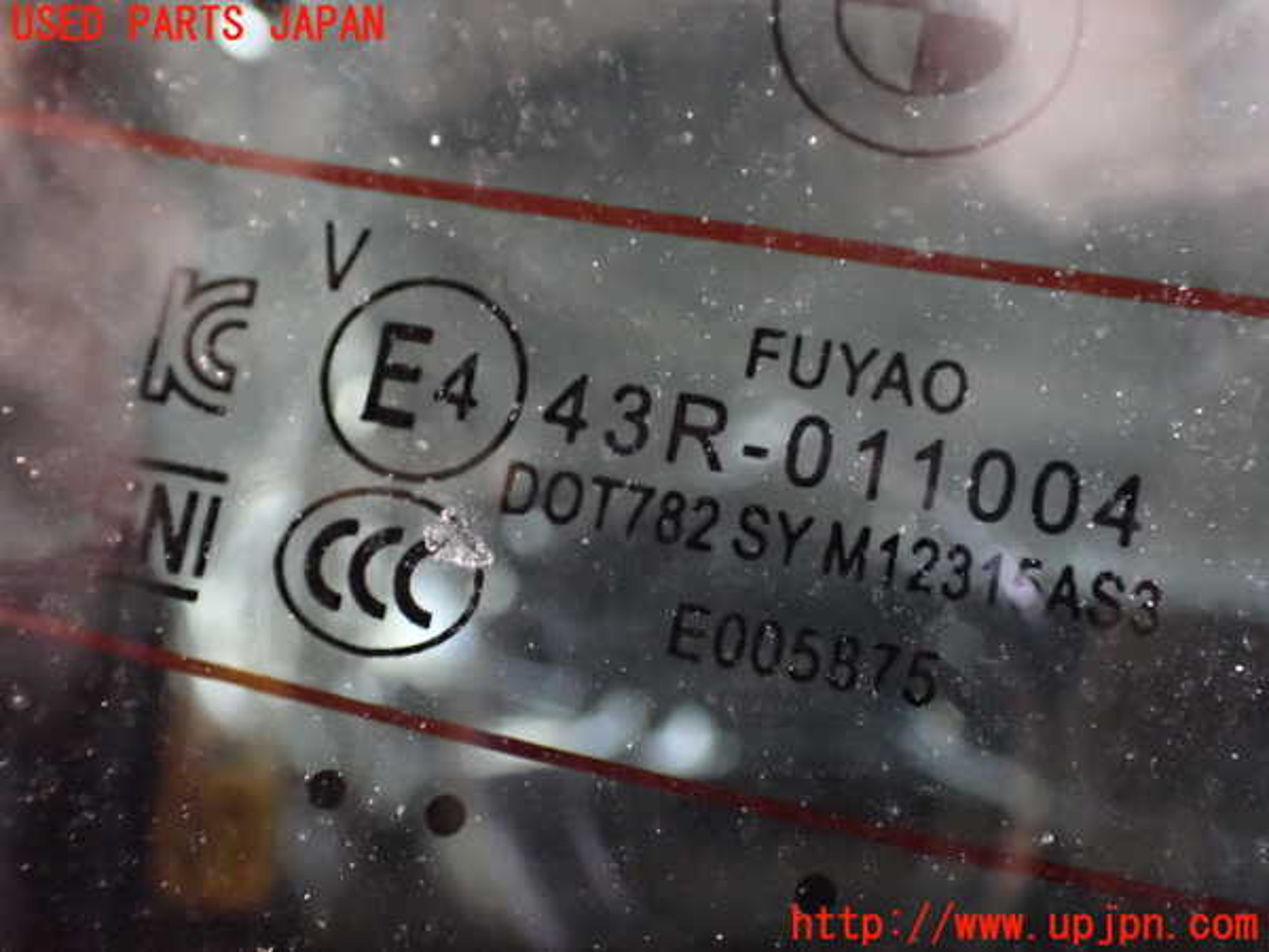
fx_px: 1613
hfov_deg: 42.9
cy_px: 476
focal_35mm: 44
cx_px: 634
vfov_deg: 32.9
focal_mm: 7.84
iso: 3200
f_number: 2.9
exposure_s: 1/40
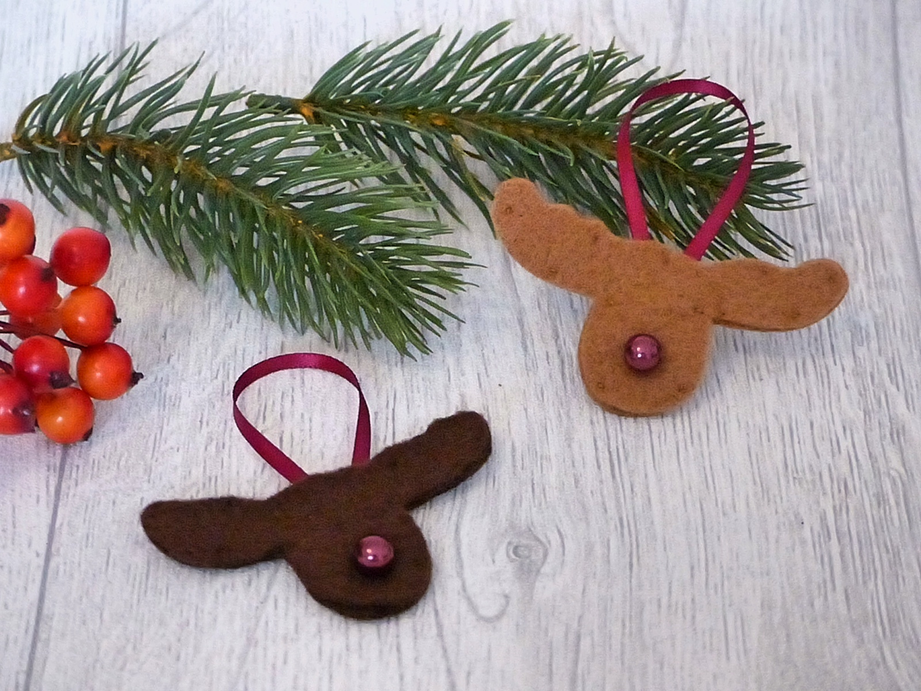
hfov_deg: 17.6
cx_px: 460
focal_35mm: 112
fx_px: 2980
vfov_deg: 13.2
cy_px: 346
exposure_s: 1/60
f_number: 2.8
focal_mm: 20.1
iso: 1600
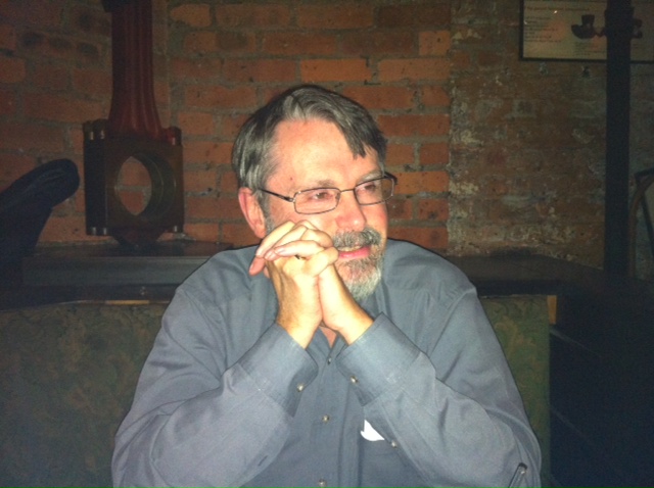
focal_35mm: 35
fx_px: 660
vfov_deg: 40.6
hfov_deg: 52.7
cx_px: 327
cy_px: 244
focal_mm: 3.85
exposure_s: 1/15
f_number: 2.8
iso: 320
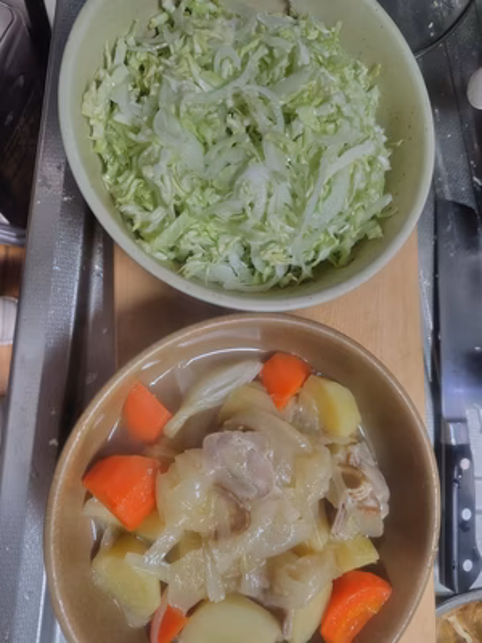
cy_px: 322
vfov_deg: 73.9
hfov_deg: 58.9
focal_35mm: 23
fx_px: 427
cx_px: 241
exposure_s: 1/120
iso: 2368
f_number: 1.9
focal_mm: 5.6
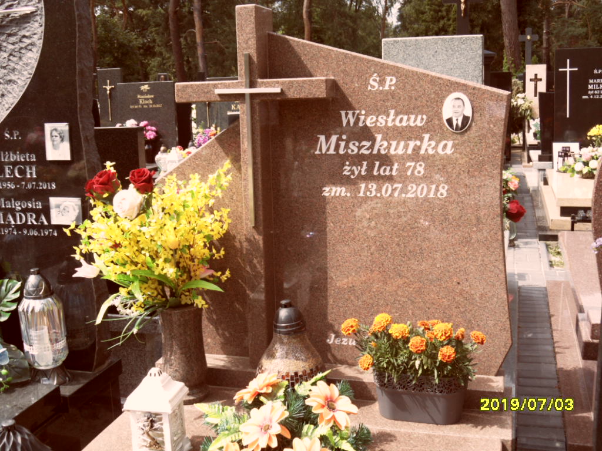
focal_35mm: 40
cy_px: 226
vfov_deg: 36.0
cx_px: 301
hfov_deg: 46.8
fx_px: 696
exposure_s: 1/250
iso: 80
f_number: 3.6
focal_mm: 6.5
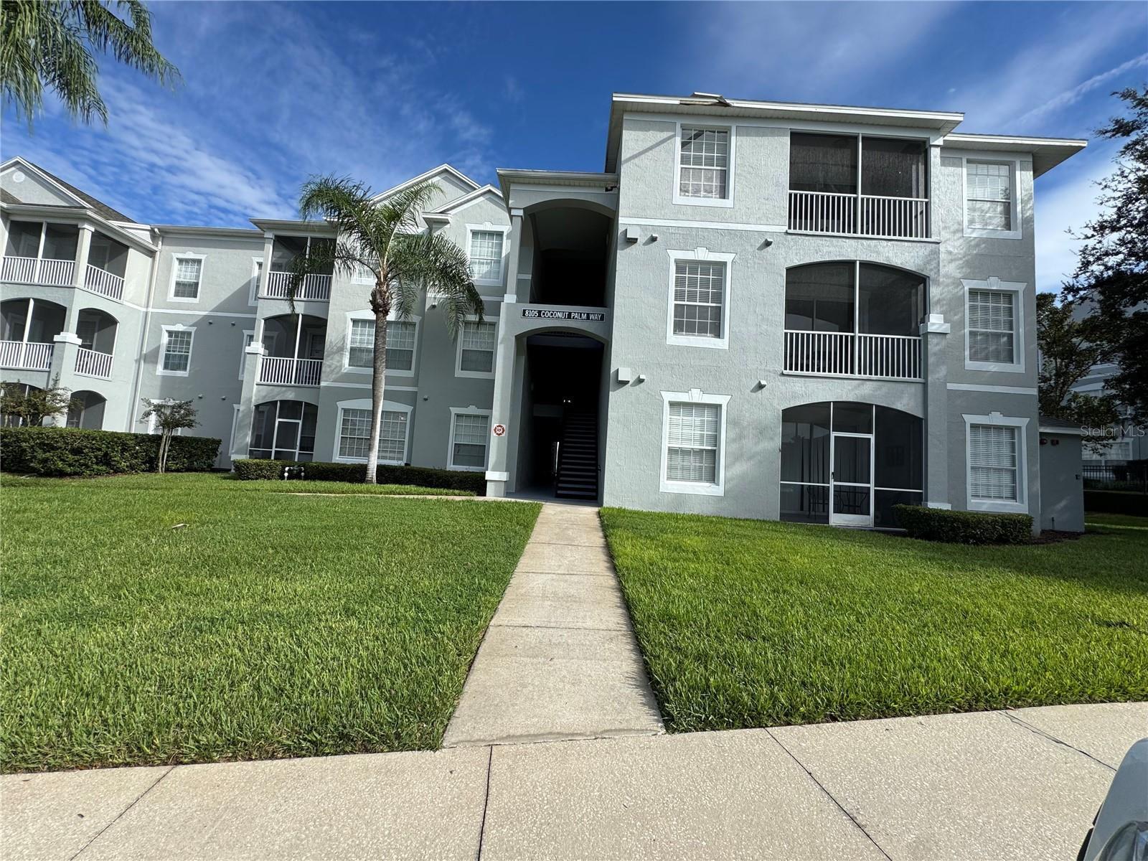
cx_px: 574
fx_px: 464
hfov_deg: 102.1
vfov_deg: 85.7
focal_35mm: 14
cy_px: 430
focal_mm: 2.22
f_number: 2.2
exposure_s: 1/1927
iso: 50
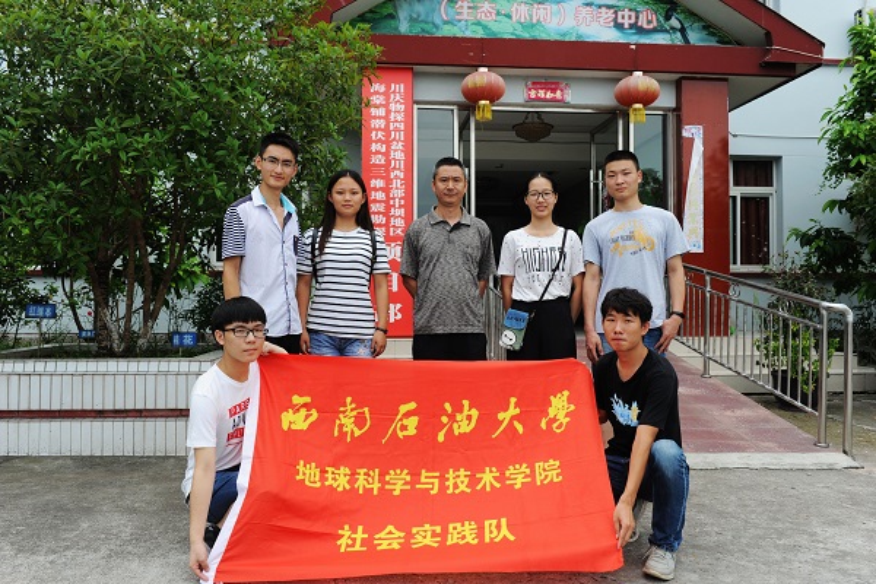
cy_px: 292
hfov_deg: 63.7
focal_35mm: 29
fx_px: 706
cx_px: 438
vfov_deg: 45.0
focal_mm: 29
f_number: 9
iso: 500
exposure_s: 1/320
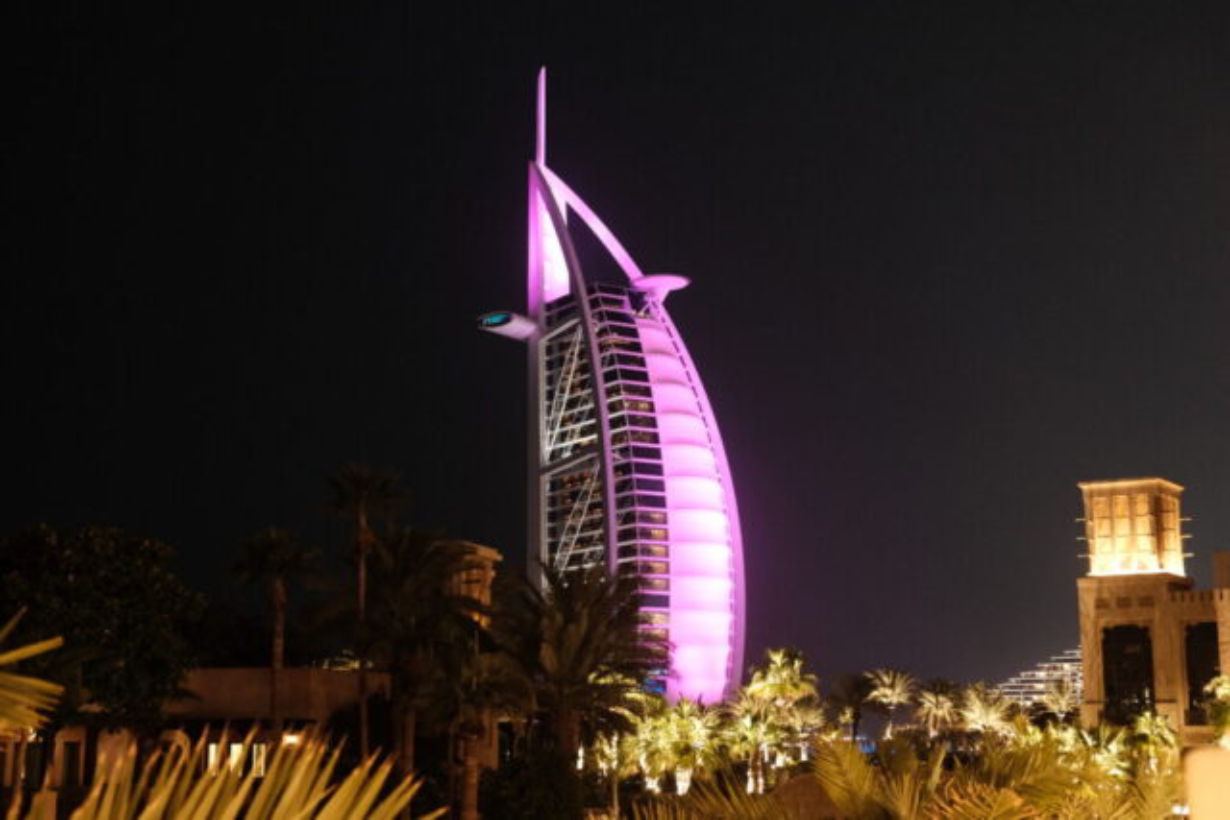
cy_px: 410
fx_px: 1811
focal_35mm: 53
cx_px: 615
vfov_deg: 25.5
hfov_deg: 37.5
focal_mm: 35
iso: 3200
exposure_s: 1/13
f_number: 2.8
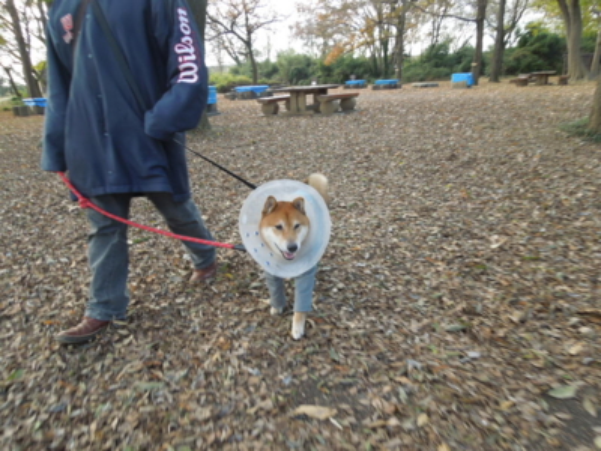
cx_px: 300
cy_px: 226
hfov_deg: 69.4
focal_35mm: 25
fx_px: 434
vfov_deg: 54.9
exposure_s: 1/80
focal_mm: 4.5
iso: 100
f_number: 3.3
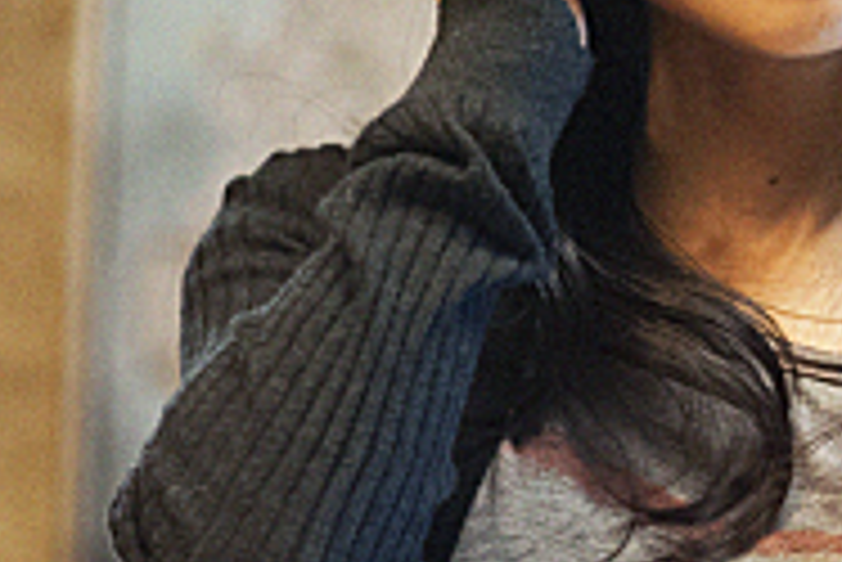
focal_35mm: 363
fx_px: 8496
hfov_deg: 5.7
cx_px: 946
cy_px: 553
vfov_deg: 3.8
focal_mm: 85
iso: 3200
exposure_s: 1/60
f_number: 2.5
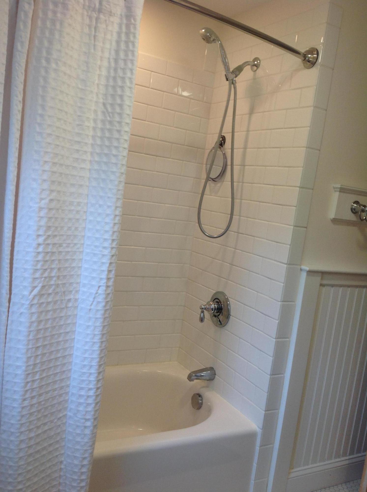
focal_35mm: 35
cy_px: 246
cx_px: 184
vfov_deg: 52.7
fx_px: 496
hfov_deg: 40.6
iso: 50
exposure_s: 1/40
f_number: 2.4
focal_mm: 4.28
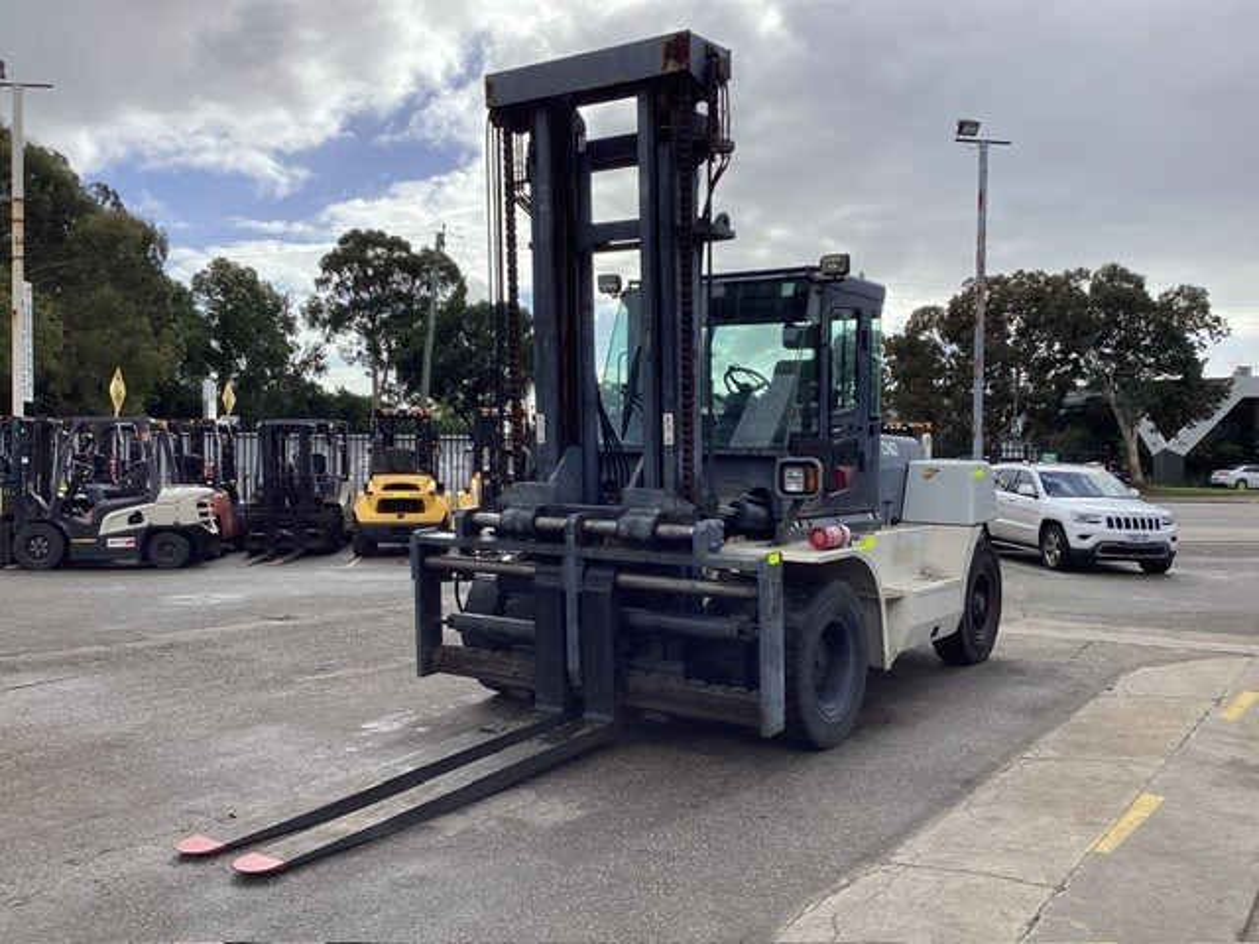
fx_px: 1127
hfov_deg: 58.4
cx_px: 630
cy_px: 472
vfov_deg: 45.4
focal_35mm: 31
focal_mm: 3.3
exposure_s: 1/1072
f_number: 2.4
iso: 25
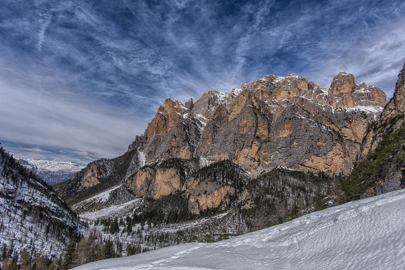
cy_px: 135
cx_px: 202
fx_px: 225
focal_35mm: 20
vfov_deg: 62.0
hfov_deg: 84.0
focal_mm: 20
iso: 200
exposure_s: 1/320
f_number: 14
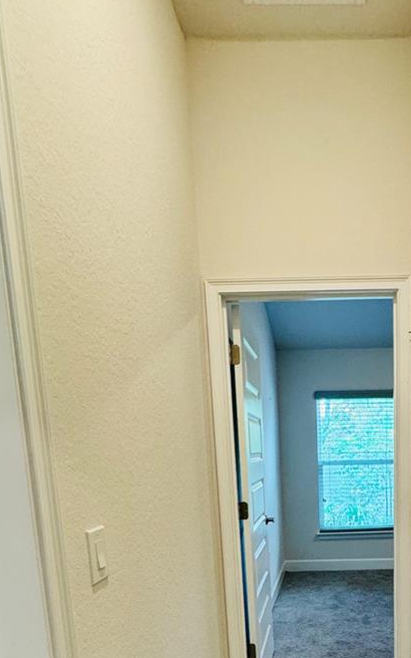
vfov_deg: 62.5
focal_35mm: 27
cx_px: 332
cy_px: 528
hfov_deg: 43.7
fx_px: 484
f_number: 2.2
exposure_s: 1/120
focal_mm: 2.22
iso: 250
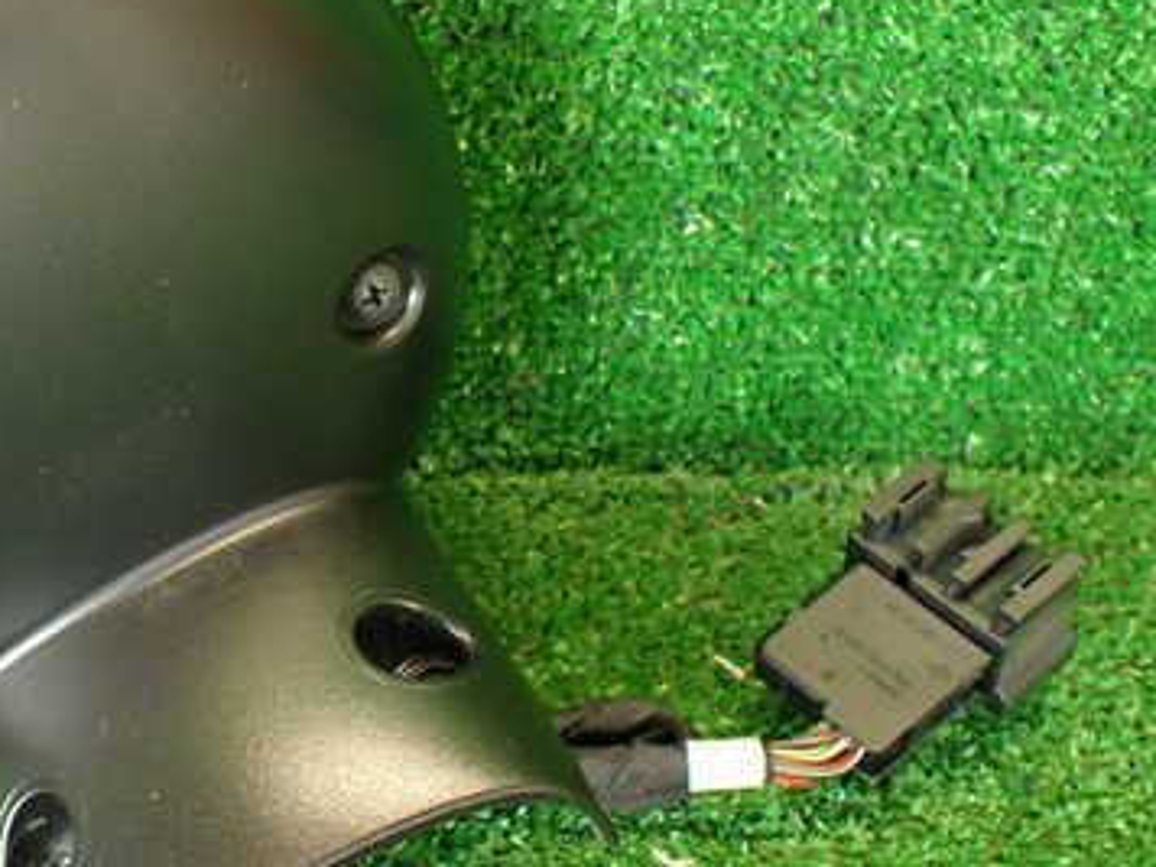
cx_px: 234
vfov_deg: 27.0
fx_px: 1803
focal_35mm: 54
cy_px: 455
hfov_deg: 34.5
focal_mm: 5.79
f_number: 2.4
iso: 320
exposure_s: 1/30
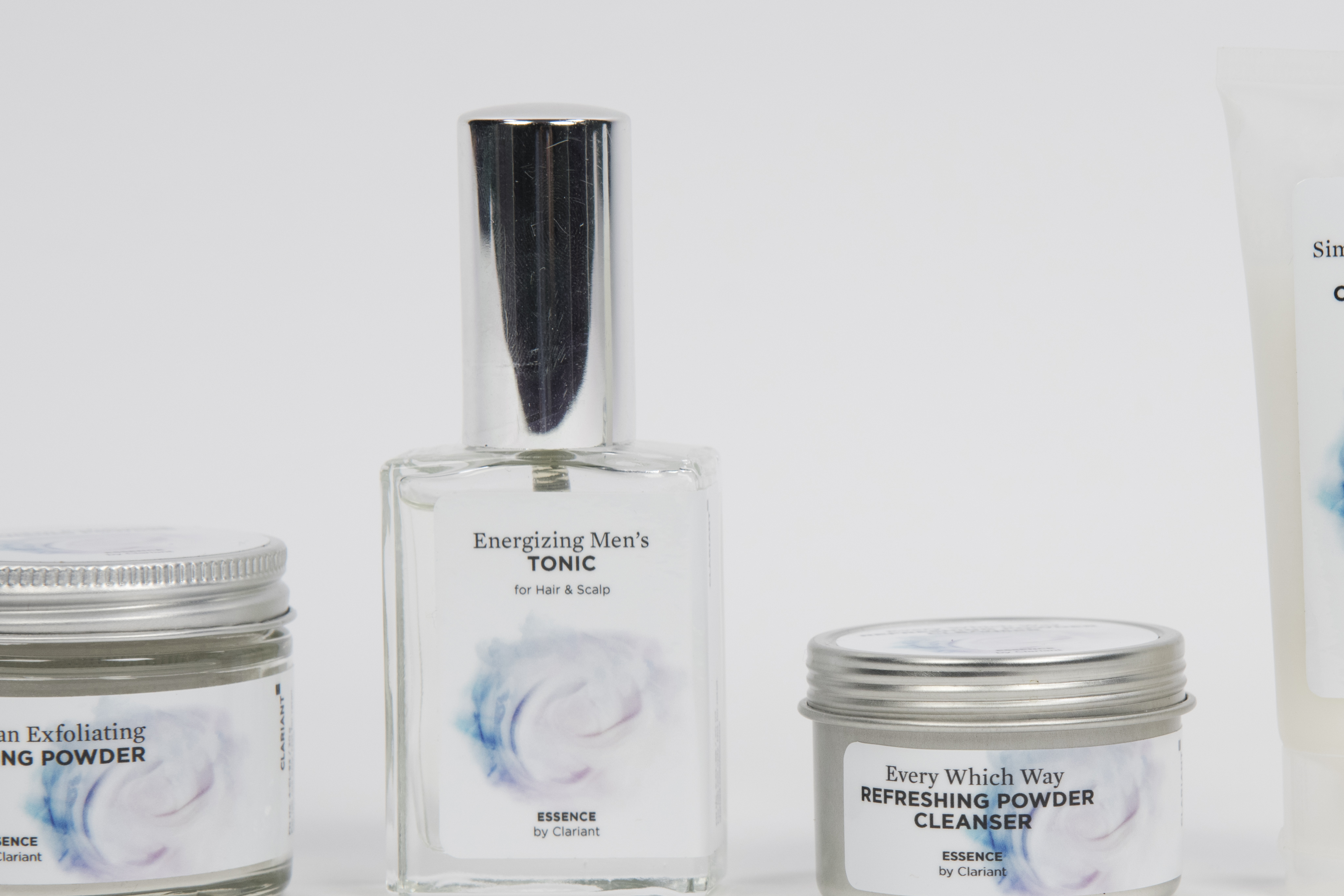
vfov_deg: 6.5
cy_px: 489
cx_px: 955
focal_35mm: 213
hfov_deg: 9.6
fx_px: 7953
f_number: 9
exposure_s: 1/80
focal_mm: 120
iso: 400
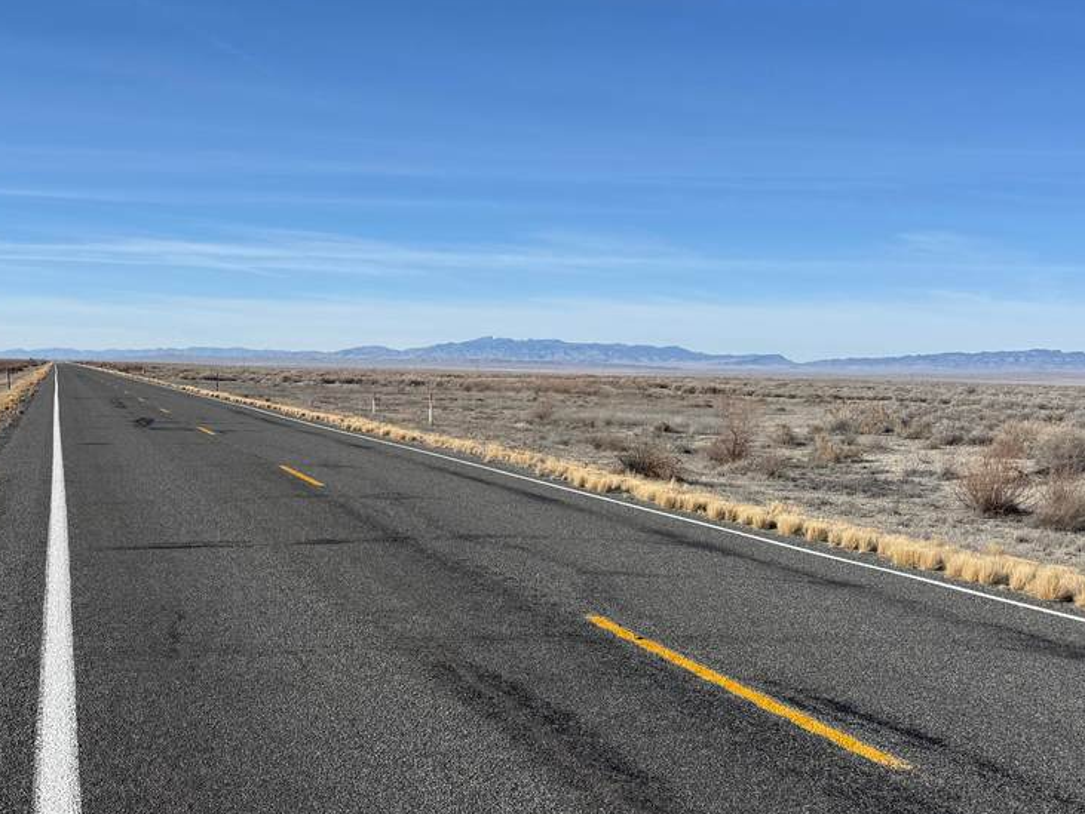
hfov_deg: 43.5
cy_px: 409
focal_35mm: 42
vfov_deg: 34.4
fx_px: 1317
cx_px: 291
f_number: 1.78
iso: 80
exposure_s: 1/7092
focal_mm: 6.76
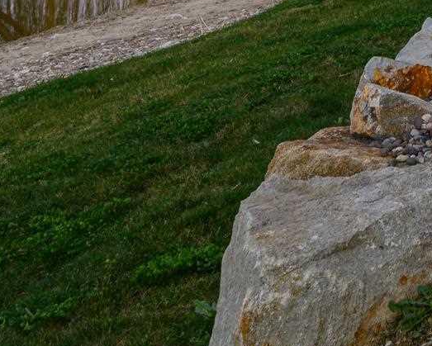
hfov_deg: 14.5
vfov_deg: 11.5
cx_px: 787
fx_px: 1480
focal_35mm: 116
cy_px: -416
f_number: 9
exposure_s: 1/2.5
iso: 160
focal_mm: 21.5
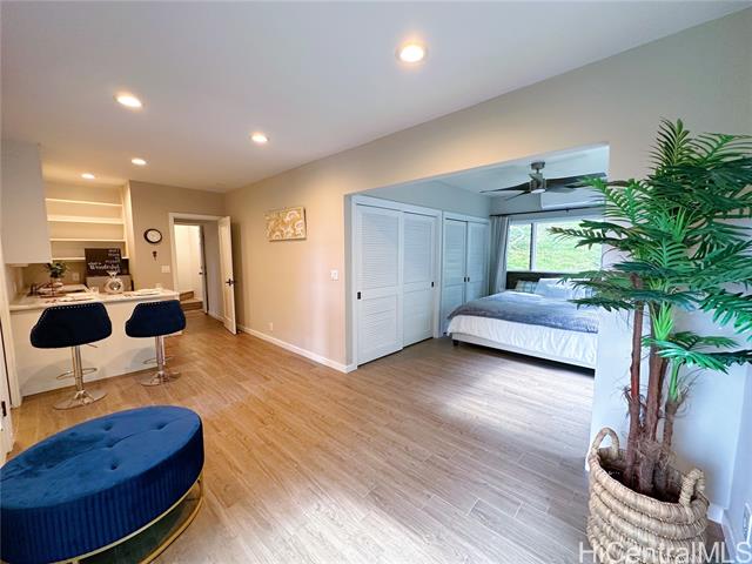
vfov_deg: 85.7
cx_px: 376
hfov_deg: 102.1
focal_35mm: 14
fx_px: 304
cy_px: 282
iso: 200
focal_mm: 2.22
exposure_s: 1/60
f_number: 2.2
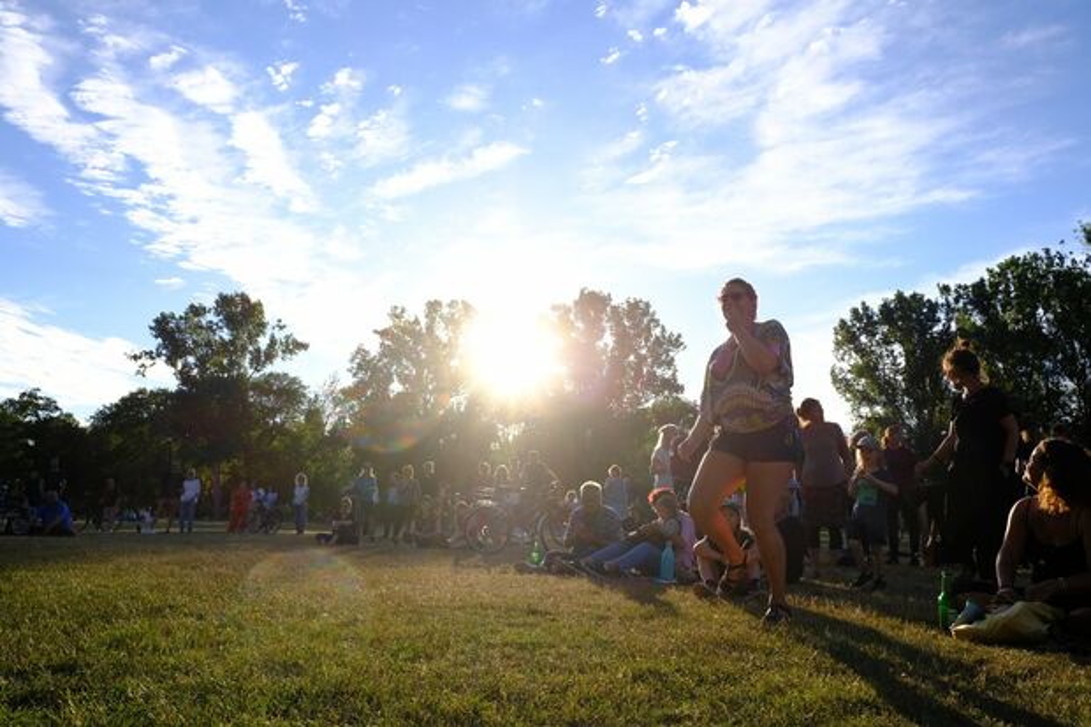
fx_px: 818
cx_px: 546
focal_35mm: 27
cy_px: 364
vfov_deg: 47.9
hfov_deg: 67.4
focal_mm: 18
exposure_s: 1/400
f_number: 5.6
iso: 160
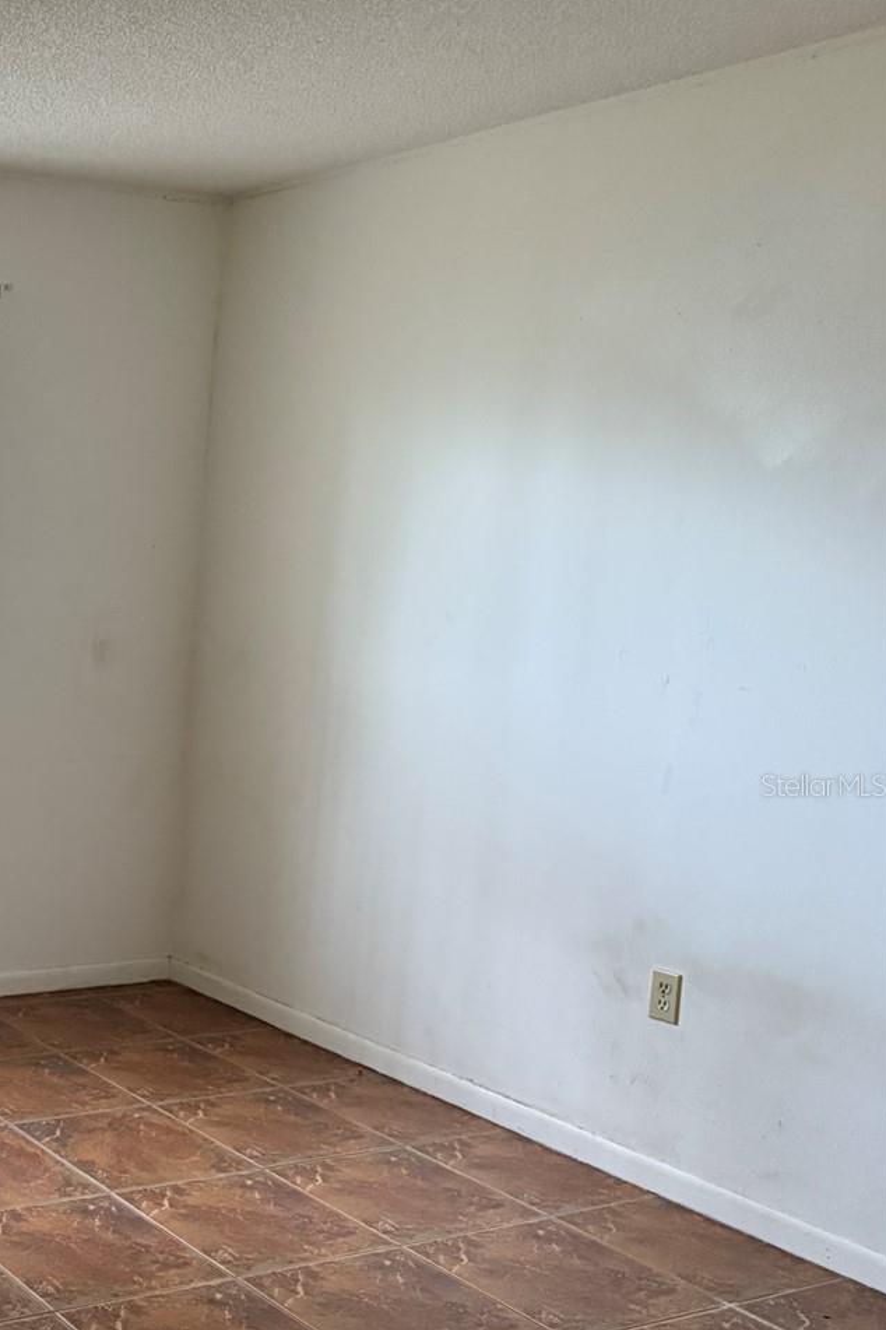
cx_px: -225
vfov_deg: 46.2
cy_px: 785
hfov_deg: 27.4
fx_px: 1550
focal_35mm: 42
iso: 800
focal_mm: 6.76
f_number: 1.78
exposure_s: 1/60
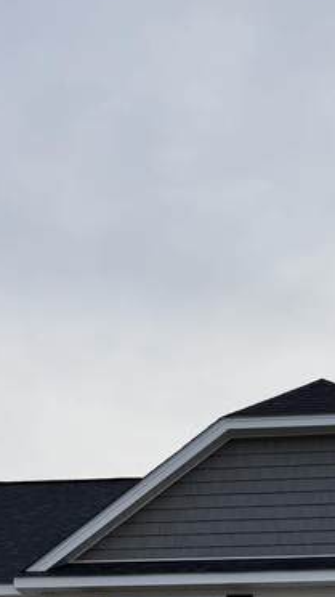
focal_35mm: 90
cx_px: 197
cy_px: 745
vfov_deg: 21.7
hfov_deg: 13.4
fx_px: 1423
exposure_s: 1/1493
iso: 80
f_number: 1.78
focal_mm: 6.76
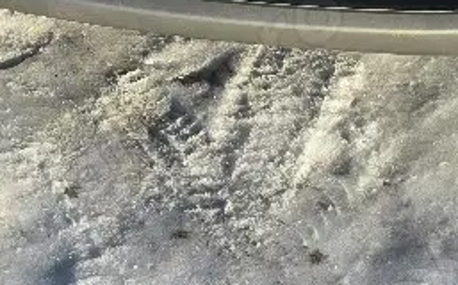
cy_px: -317
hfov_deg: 21.9
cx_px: 269
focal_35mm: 95
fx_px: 1184
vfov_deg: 12.0
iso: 12
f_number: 1.7
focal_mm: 6.3
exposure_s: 1/1000
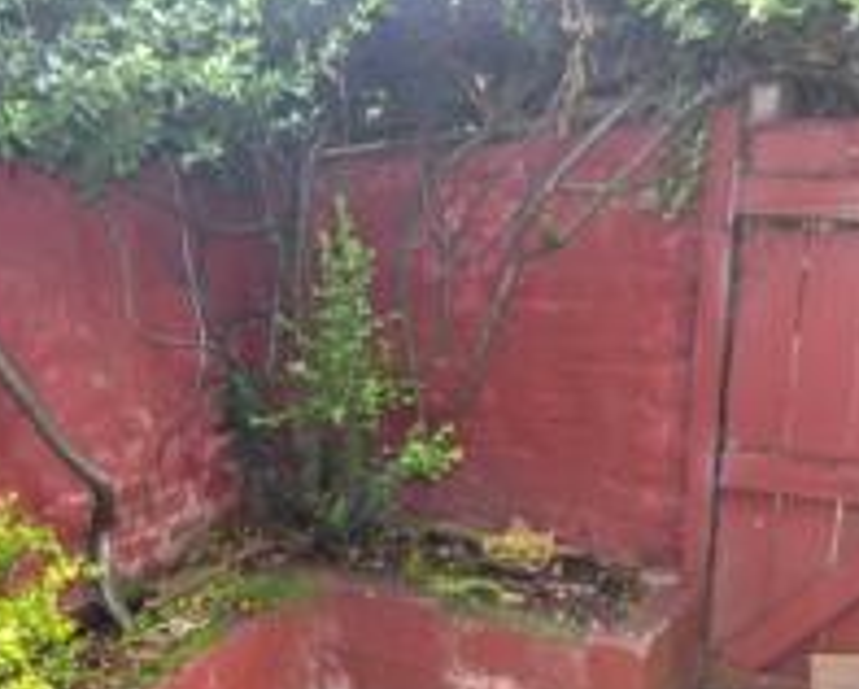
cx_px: 410
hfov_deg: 52.8
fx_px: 865
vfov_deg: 42.0
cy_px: 521
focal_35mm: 34
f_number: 3.5
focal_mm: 10
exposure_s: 1/60
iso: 400
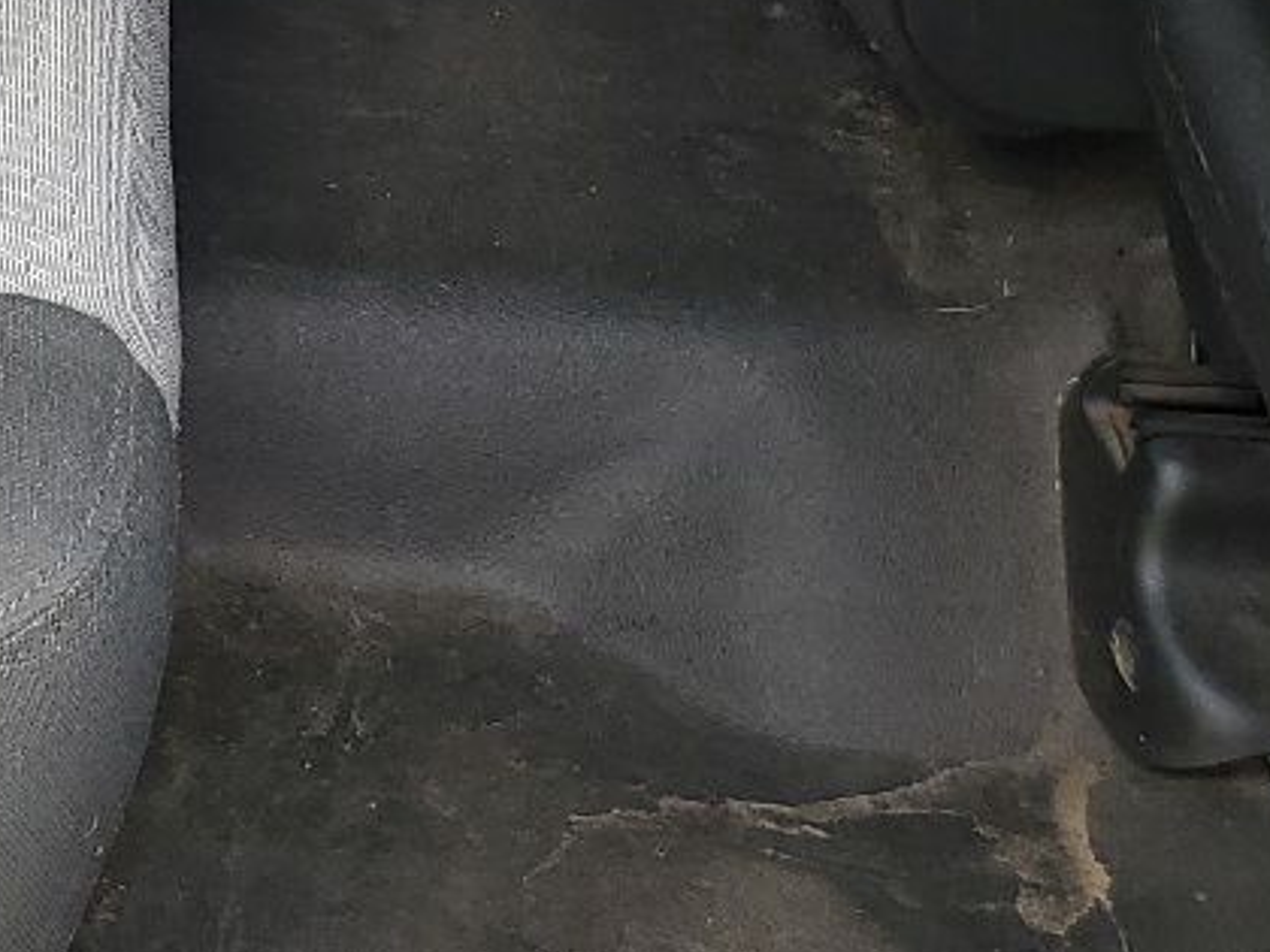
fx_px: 3632
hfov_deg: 18.3
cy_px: -598
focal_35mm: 99
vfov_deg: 13.8
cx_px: -432
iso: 50
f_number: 1.5
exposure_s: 1/227
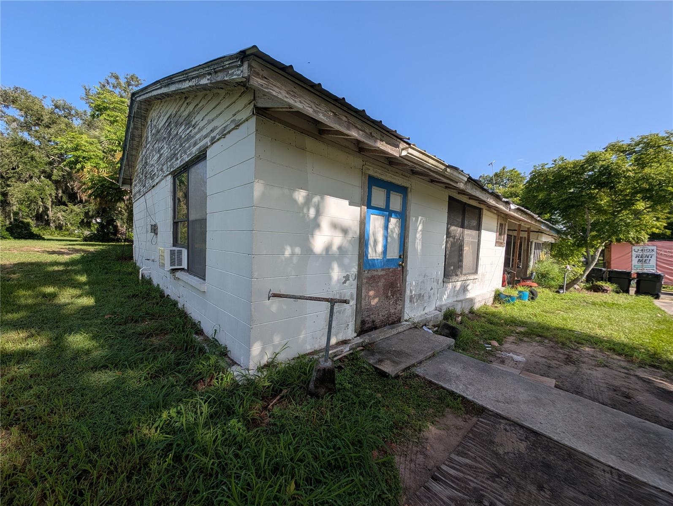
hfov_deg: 110.5
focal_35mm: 12
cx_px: 336
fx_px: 234
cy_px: 253
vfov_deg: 94.6
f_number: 1.95
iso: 44
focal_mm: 2.23
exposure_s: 1/1773
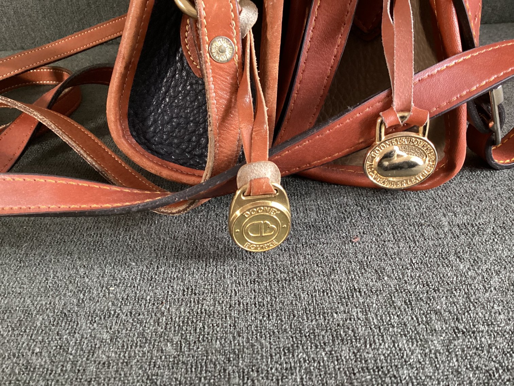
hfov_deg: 58.3
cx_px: 257
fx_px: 460
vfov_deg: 45.4
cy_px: 193
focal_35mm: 31
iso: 400
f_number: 2.4
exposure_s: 1/30
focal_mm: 3.3
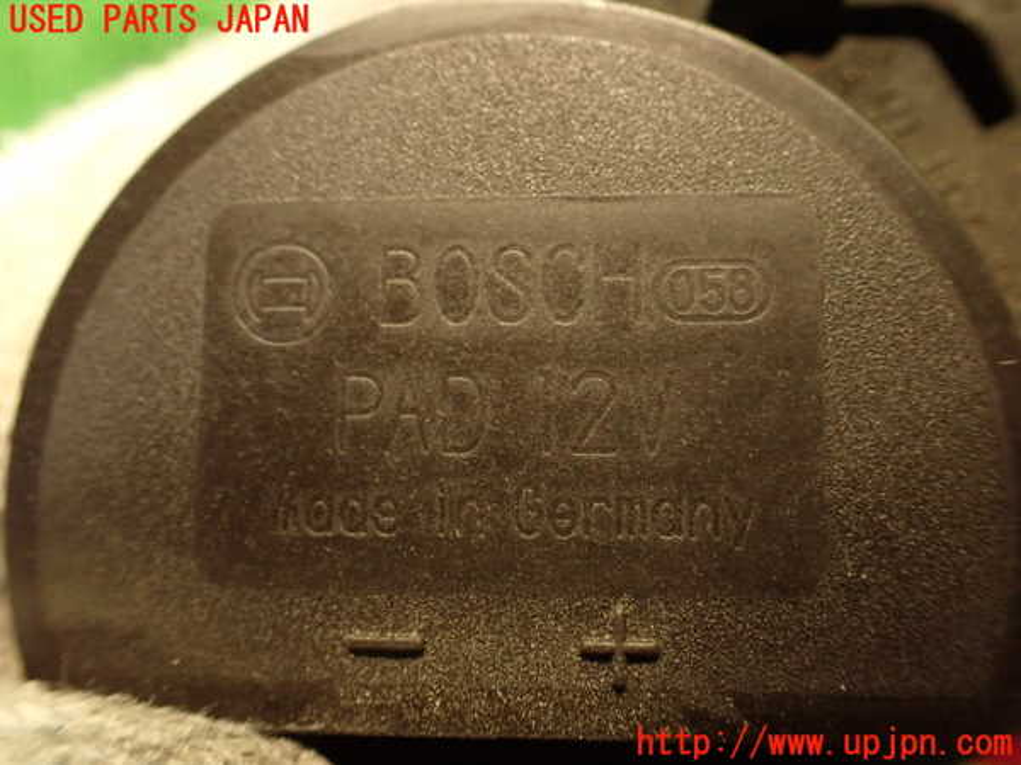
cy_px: 382
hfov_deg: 60.0
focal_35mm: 30
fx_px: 885
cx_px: 510
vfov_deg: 46.8
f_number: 2.3
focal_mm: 5.4
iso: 640
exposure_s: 1/30
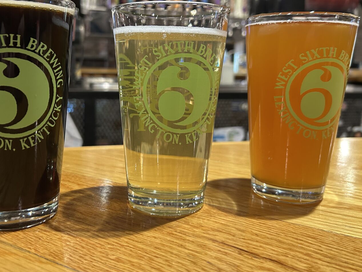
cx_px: 155
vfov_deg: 41.6
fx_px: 356
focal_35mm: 34
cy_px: 109
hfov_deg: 53.8
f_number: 1.5
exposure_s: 1/60
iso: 400
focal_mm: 5.7
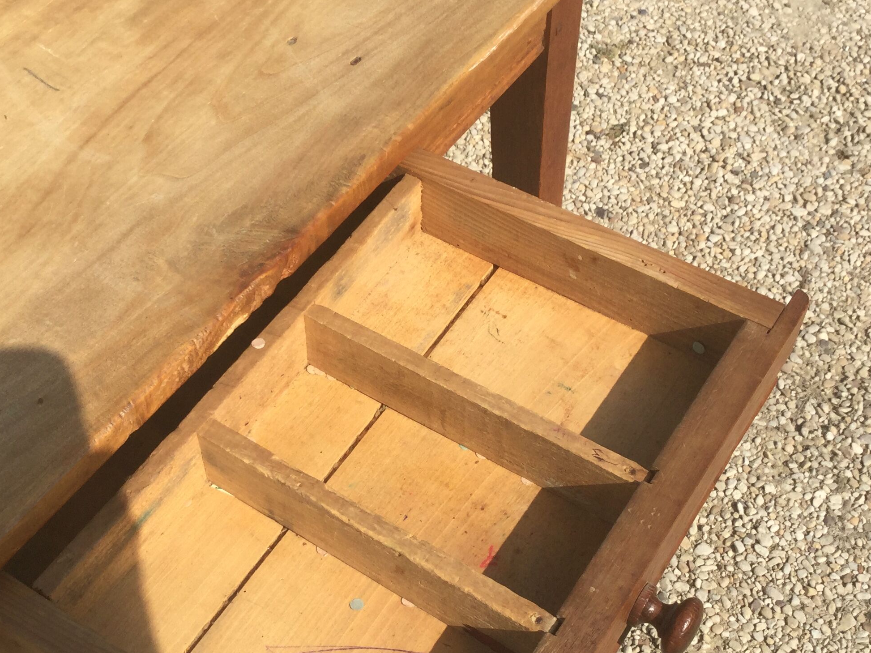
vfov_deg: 28.0
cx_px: 363
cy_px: 360
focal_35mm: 52
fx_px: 1308
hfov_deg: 36.7
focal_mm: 3.3
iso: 25
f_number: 2.4
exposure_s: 1/1597
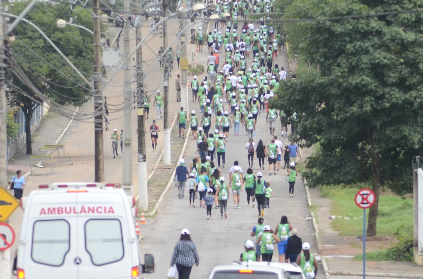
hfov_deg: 6.2
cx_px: 188
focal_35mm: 331
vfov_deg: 4.1
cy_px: 168
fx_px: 3876
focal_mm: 155
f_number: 6.3
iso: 500
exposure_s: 1/400
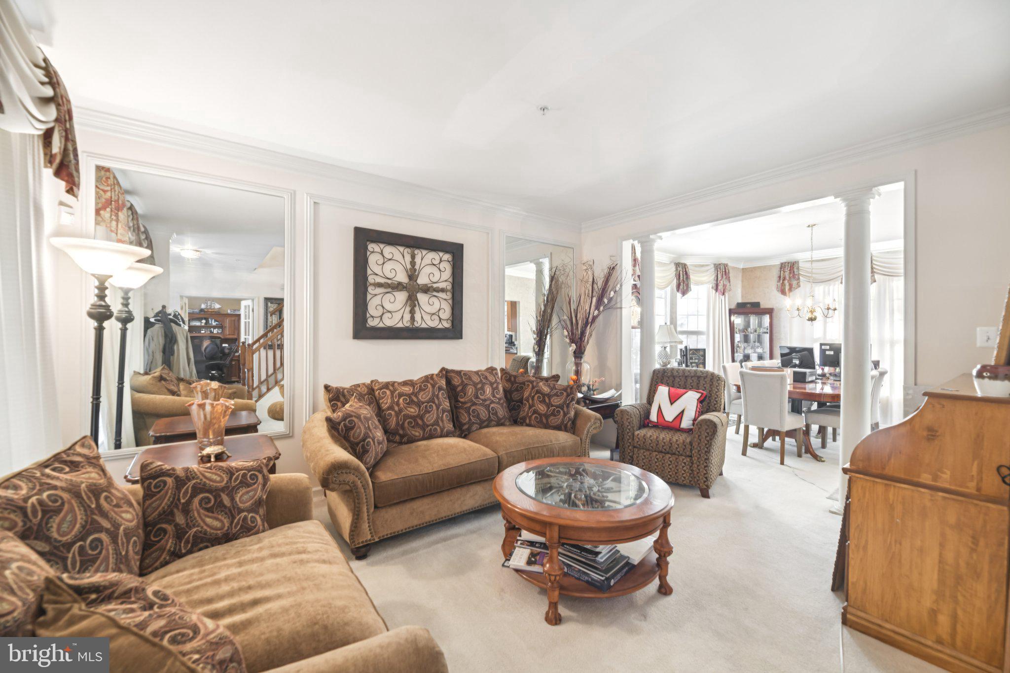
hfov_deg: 104.3
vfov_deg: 81.2
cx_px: 505
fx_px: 393
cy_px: 336
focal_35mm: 14
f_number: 8
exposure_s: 1/3.33
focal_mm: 14
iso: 400
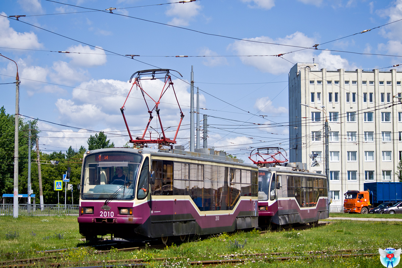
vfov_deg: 16.6
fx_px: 921
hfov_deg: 24.6
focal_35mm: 82
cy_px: 134
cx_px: 201
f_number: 5
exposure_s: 1/800
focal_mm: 55
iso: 100
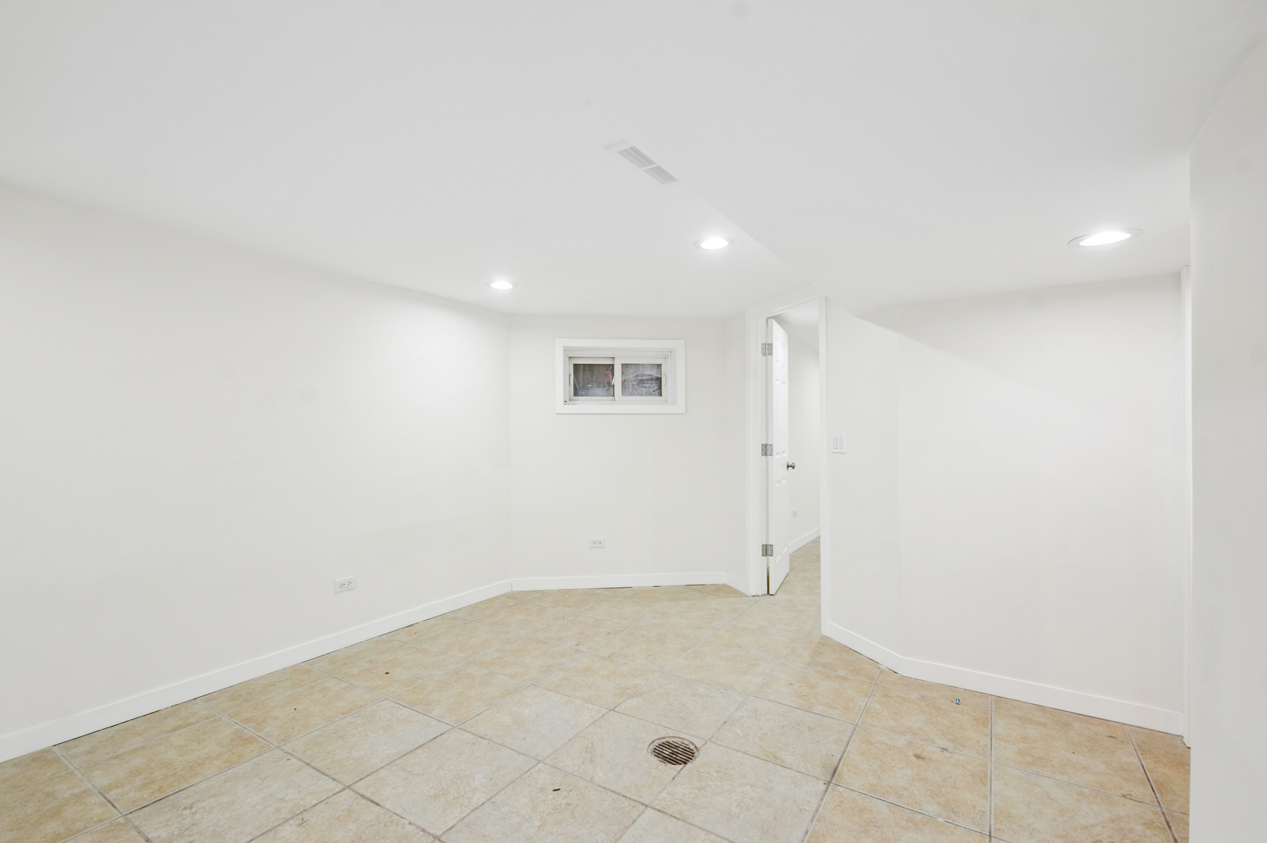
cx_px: 634
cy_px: 422
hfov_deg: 100.4
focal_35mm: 15
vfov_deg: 77.2
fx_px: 527
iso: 200
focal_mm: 10
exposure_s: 1/13
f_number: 10
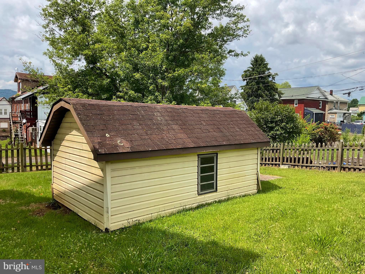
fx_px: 306
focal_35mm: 29
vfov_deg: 48.2
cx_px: 182
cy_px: 137
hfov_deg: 61.7
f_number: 1.8
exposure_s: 1/1786
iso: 16
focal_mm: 3
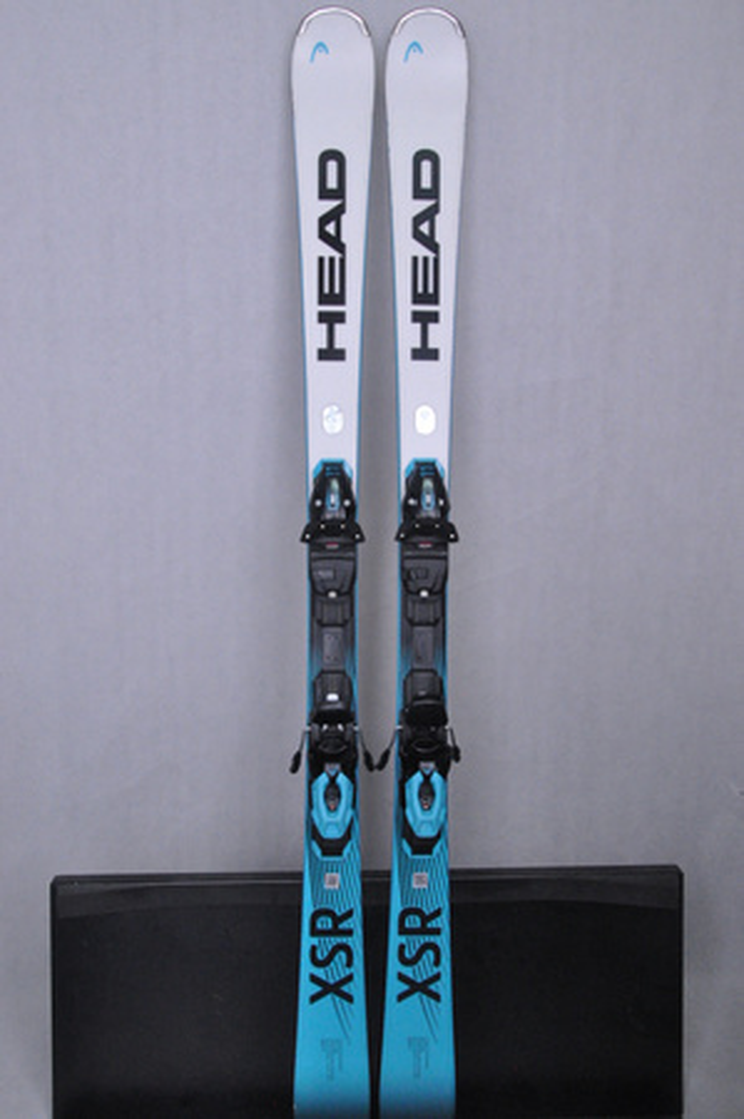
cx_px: 372
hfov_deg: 36.8
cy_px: 560
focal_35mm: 36
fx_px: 1118
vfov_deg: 53.2
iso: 3200
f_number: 9.5
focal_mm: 24
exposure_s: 1/125
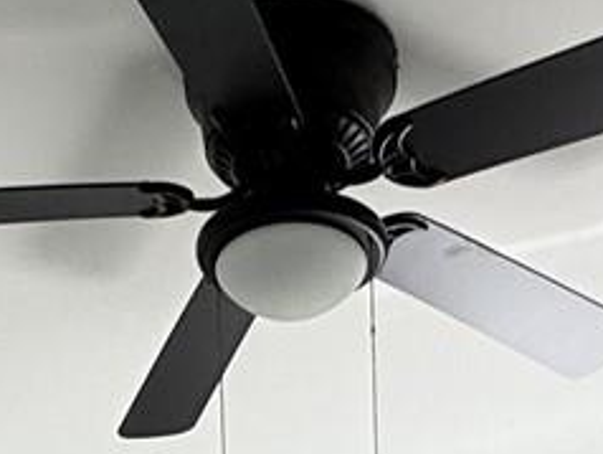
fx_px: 1639
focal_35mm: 94
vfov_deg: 11.1
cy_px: 1306
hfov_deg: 20.8
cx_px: 231
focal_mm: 2.22
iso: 64
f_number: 2.2
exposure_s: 1/130
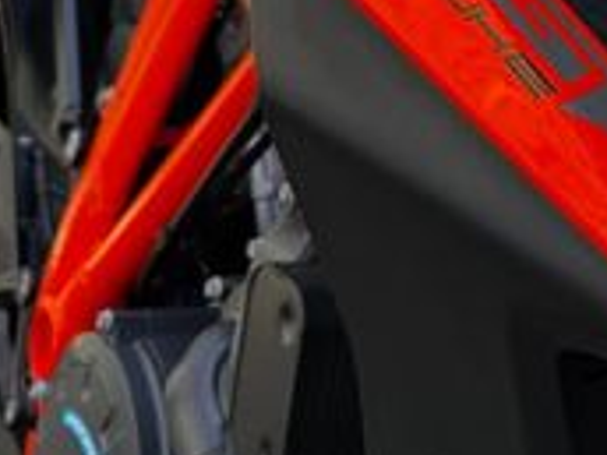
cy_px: -173
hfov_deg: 19.7
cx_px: 589
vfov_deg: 14.5
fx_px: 1701
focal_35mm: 97
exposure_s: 1/122
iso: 40
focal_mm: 5.1
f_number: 1.6
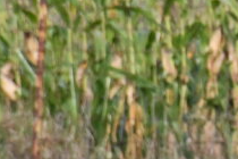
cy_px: 121
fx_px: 19310
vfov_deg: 0.5
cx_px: 341
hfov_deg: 0.7
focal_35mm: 2921
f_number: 10
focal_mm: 400
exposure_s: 1/1600
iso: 3200
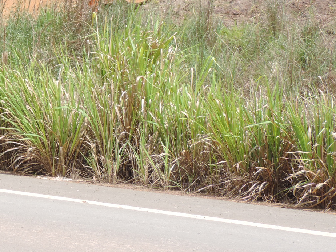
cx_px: -51
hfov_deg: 15.5
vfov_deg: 11.9
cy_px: -13
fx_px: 1194
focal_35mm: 123
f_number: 3.6
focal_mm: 8.9
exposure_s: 1/500
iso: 80
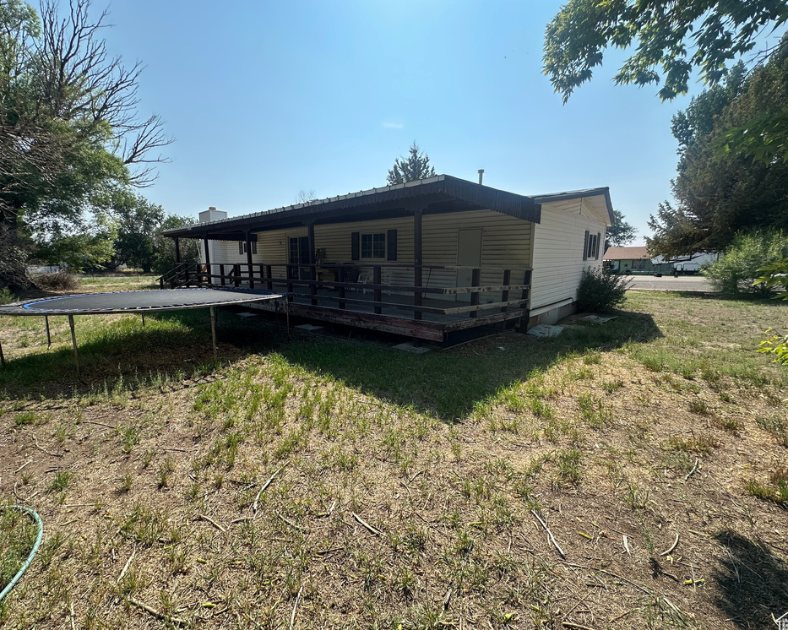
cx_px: 374
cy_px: 318
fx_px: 350
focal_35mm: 15
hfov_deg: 96.7
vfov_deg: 84.0
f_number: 2.2
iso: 40
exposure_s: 1/1195
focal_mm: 2.22
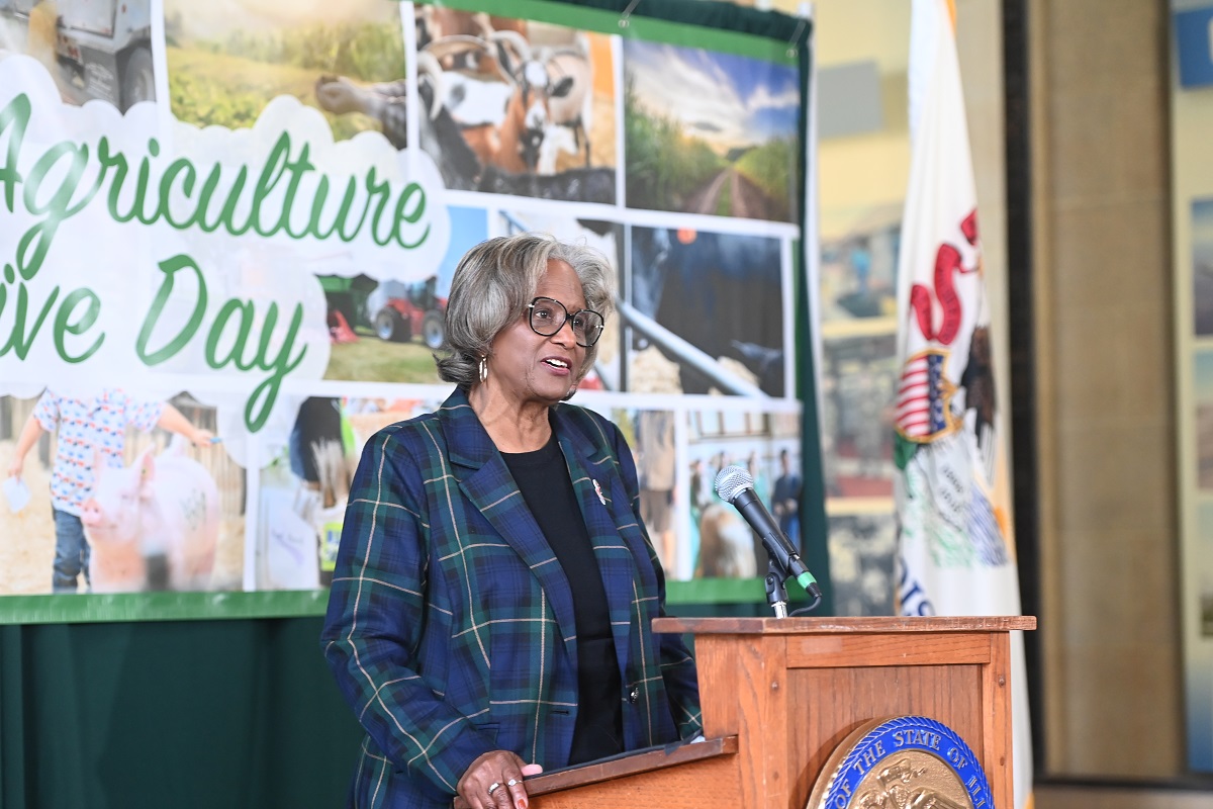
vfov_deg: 13.4
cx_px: 606
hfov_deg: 20.0
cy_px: 404
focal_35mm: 102
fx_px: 3437
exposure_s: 1/200
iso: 3200
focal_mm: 102
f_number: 3.2
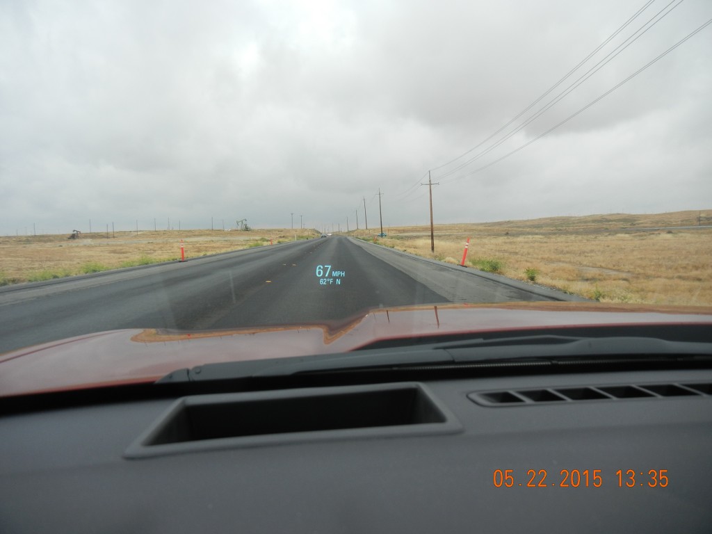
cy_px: 267
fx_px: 617
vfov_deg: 46.8
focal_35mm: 30
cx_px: 356
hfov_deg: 60.0
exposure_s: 1/605
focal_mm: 5.4
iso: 160
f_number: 3.5
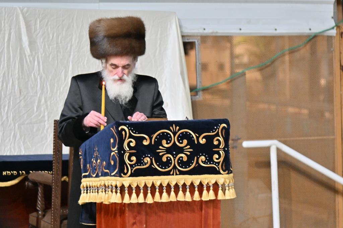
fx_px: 1495
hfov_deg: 13.1
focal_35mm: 157
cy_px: 114
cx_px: 172
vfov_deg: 8.7
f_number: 4
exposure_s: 1/125
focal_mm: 105
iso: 1600
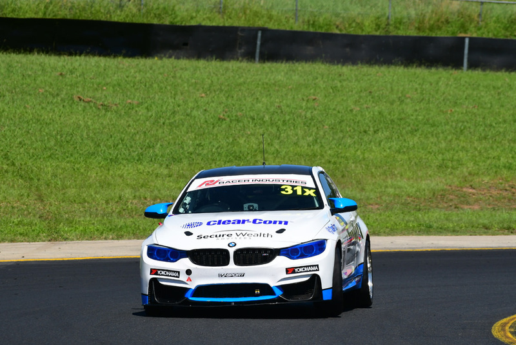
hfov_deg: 4.6
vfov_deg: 3.1
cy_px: 172
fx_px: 6452
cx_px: 258
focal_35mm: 450
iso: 320
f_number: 11
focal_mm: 300
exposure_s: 1/640
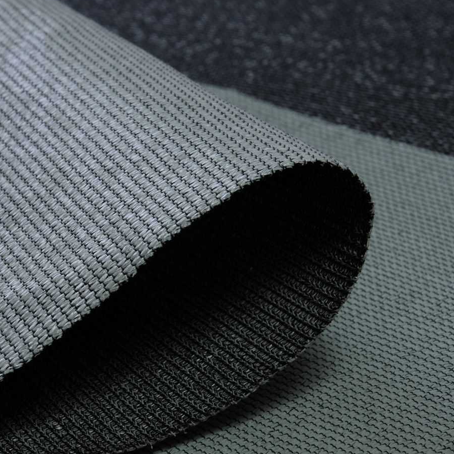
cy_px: 226
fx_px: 3290
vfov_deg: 7.9
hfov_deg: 7.9
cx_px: 164
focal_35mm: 222
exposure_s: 1/60
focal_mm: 105
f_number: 16
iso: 200
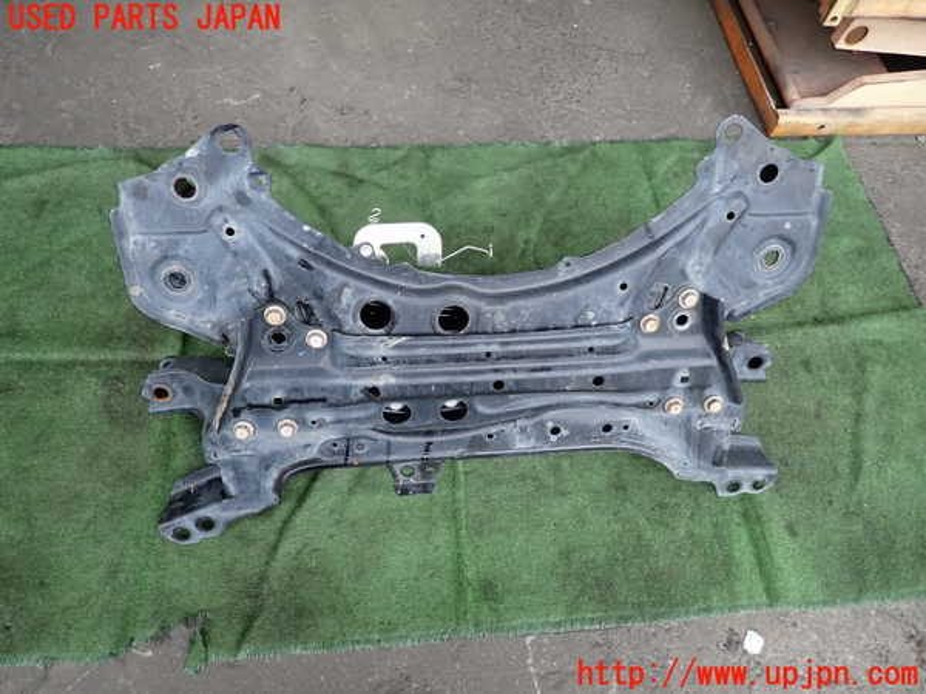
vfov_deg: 54.9
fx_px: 669
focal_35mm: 25
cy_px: 347
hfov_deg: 69.4
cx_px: 463
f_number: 2
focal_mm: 4.5
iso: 160
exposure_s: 1/125
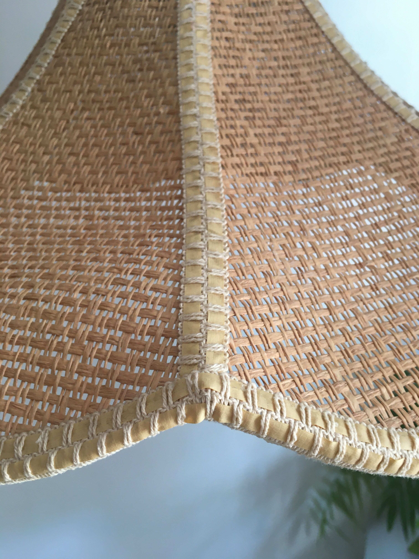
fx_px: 468
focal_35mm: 29
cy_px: 280
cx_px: 210
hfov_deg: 48.2
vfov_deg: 61.7
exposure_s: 1/33
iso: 80
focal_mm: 4.15
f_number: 2.2
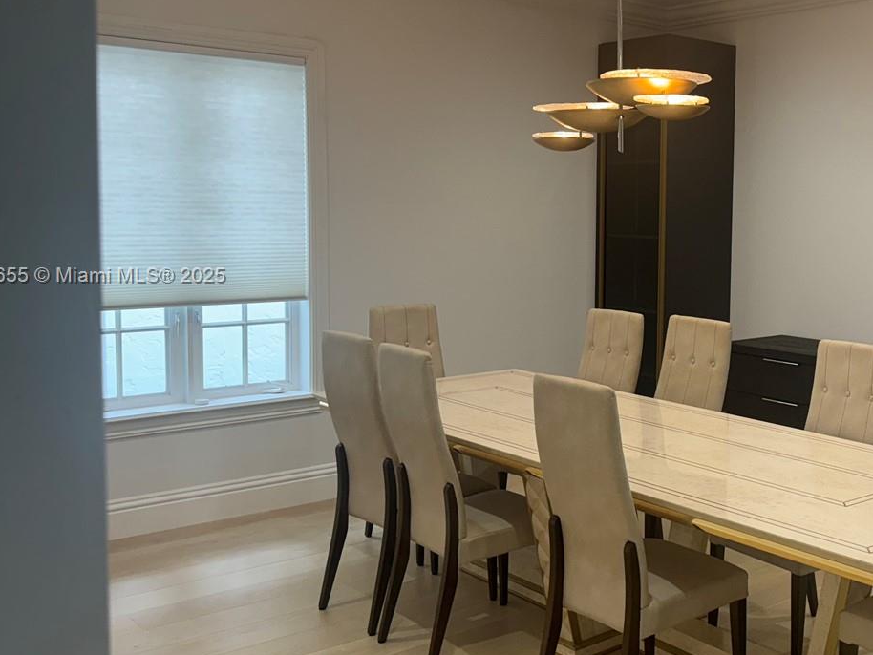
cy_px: 277
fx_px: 1059
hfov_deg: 43.0
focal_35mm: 42
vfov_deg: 34.3
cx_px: 684
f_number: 1.78
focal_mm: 6.76
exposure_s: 1/120
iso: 100
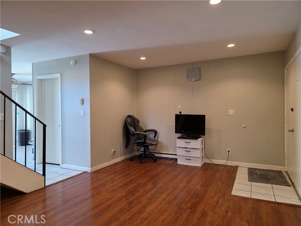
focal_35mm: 23
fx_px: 200
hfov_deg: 73.9
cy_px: 113
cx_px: 150
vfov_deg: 58.9
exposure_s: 1/120
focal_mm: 6.3
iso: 640
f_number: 1.7
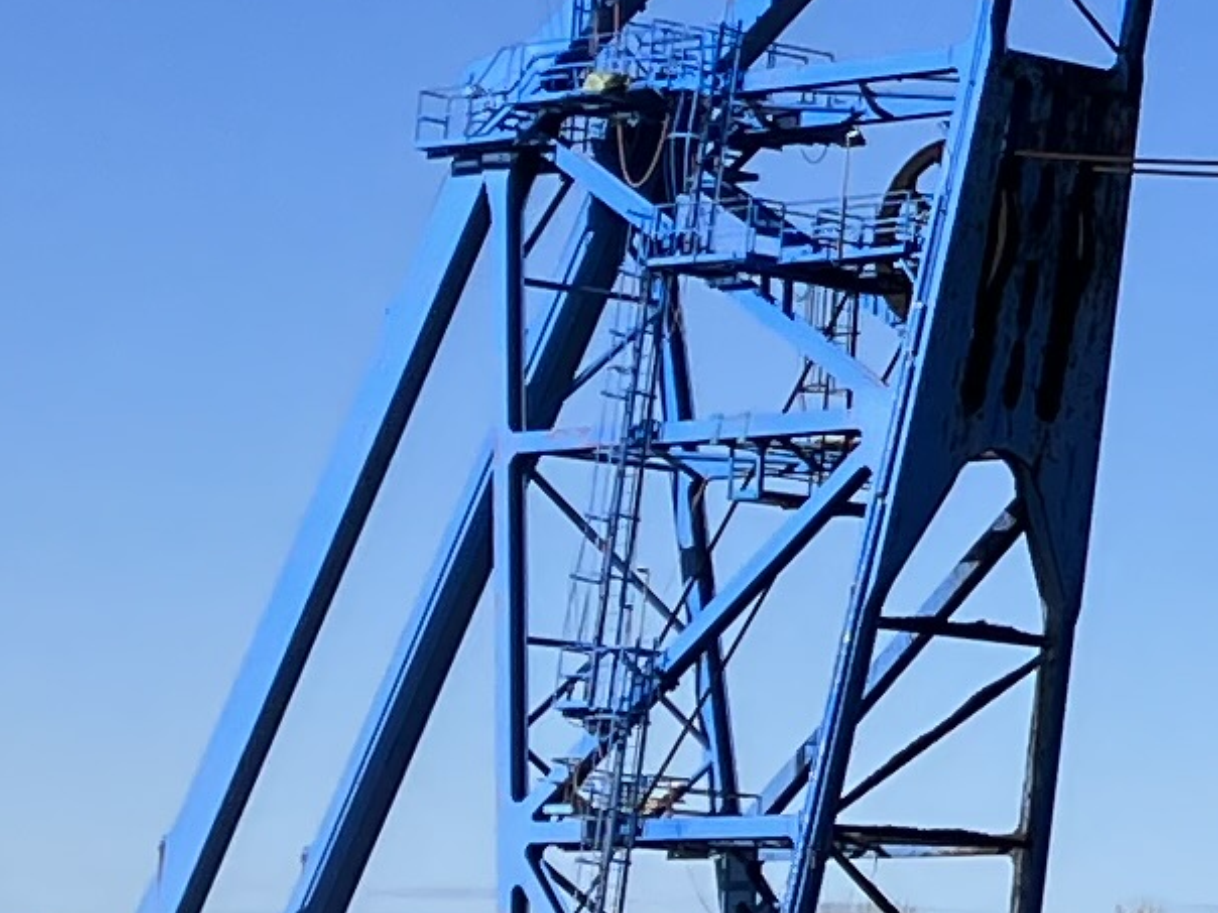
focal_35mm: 187
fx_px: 6580
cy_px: 212
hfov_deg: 9.4
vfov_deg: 7.9
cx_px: 2918
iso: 32
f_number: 1.8
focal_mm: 3.99
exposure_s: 1/2315
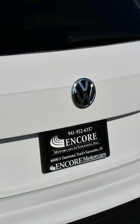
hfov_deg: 16.4
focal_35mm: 79
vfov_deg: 26.2
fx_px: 482
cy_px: 112
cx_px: 31
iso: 100
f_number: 13
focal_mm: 34
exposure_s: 1/640
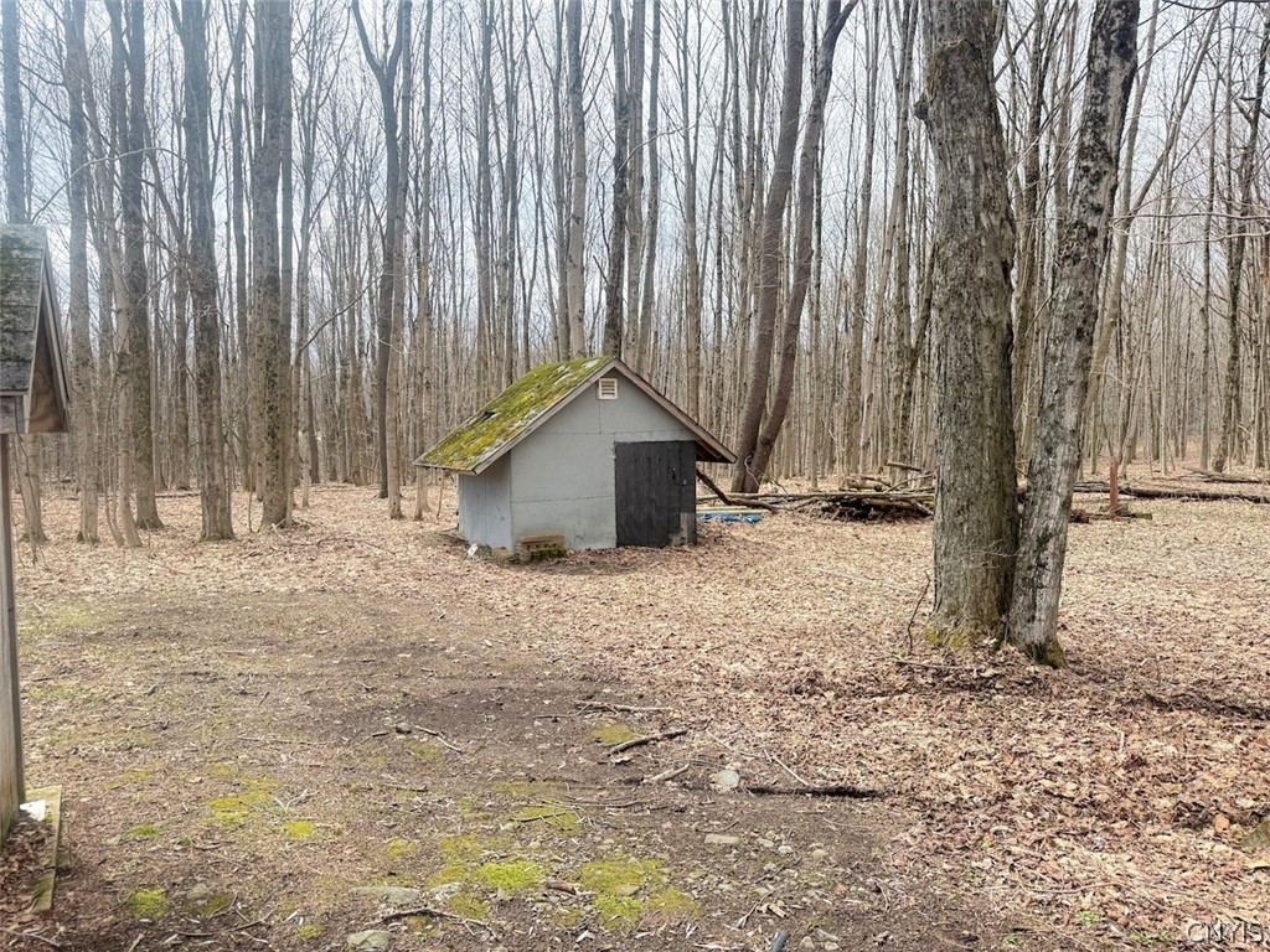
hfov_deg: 71.6
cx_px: 635
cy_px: 476
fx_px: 881
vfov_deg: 56.8
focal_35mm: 24
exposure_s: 1/1156
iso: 100
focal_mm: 6.76
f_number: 1.78
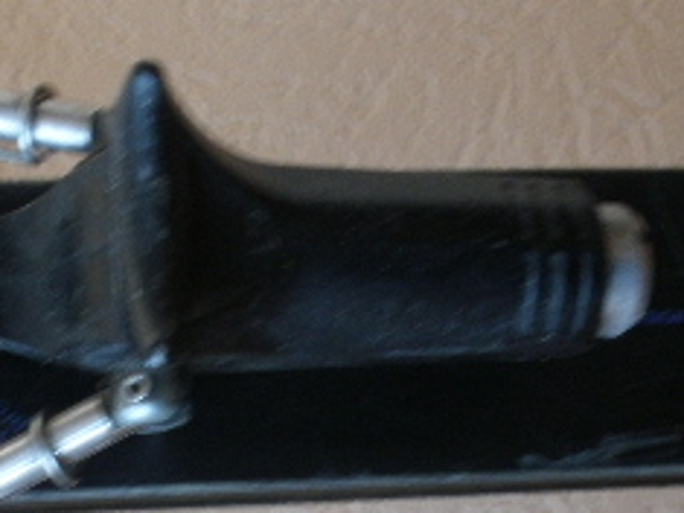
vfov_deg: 12.2
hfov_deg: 16.4
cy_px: 466
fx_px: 2370
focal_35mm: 120
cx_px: 271
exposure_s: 1/13
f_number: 4
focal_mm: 7.7
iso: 160
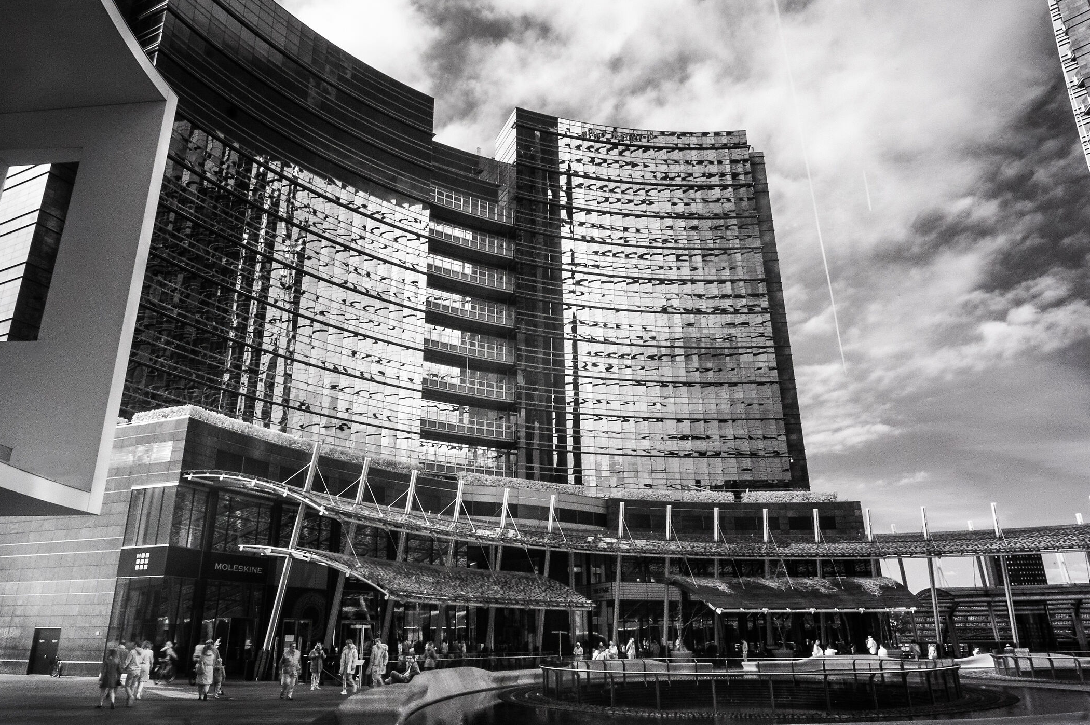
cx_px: 513
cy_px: 375
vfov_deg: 53.1
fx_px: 726
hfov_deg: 73.7
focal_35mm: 24
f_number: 16
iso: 400
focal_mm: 14
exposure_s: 1/13
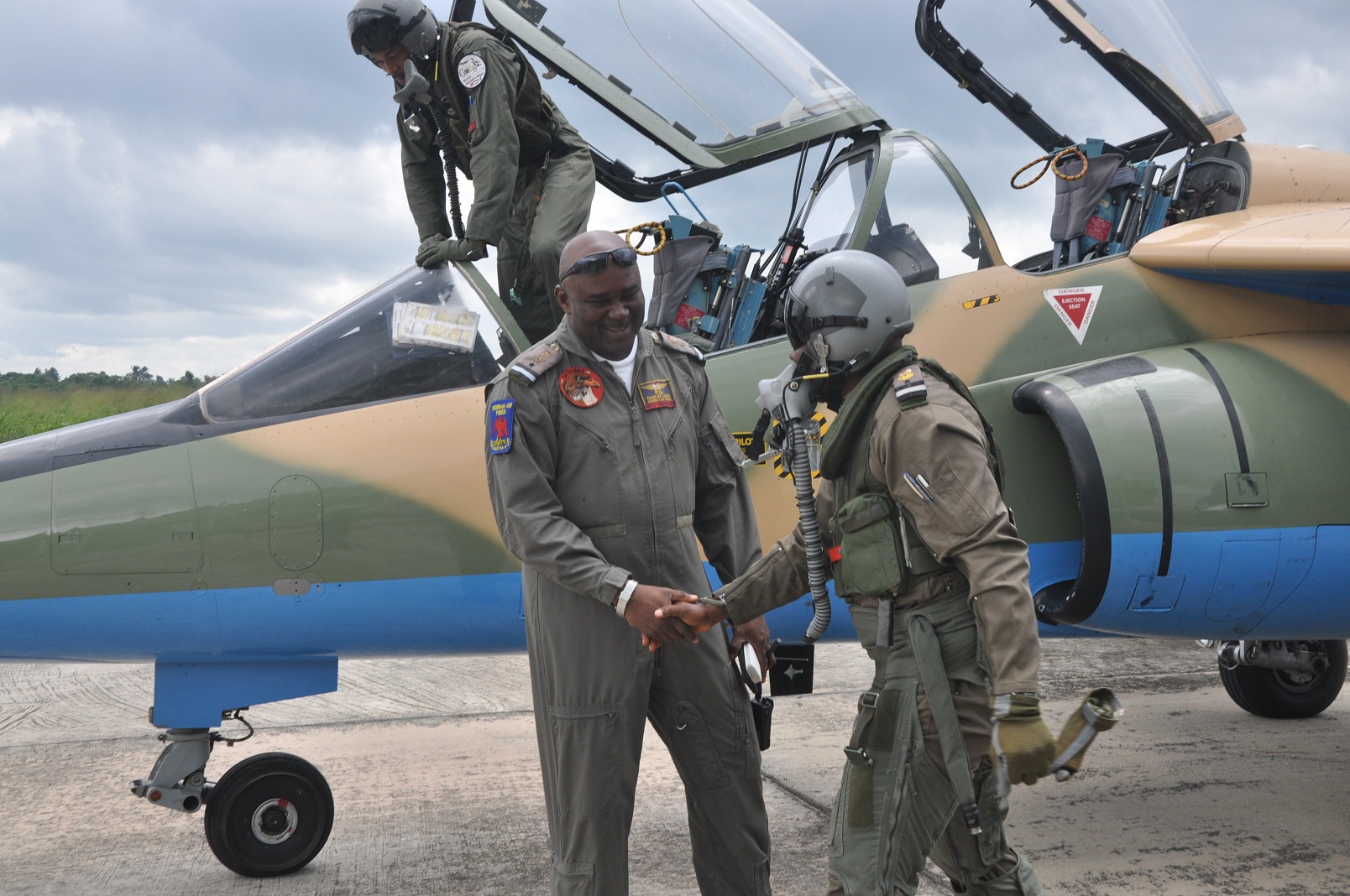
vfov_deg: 34.1
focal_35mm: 39
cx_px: 675
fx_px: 1461
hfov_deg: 49.6
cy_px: 448
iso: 400
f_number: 9.5
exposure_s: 1/350
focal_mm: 26
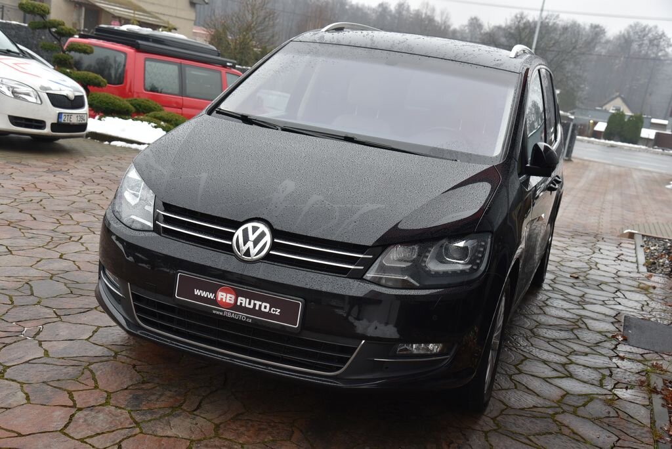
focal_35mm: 46
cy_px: 224
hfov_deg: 42.7
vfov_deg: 29.3
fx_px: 859
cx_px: 336
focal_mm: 46
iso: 500
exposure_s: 1/125
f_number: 5.6
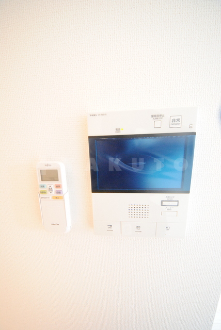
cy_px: 165
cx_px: 110
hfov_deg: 90.1
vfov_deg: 112.6
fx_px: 110
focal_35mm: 12
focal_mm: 8
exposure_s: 1/25
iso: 1600
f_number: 4.5
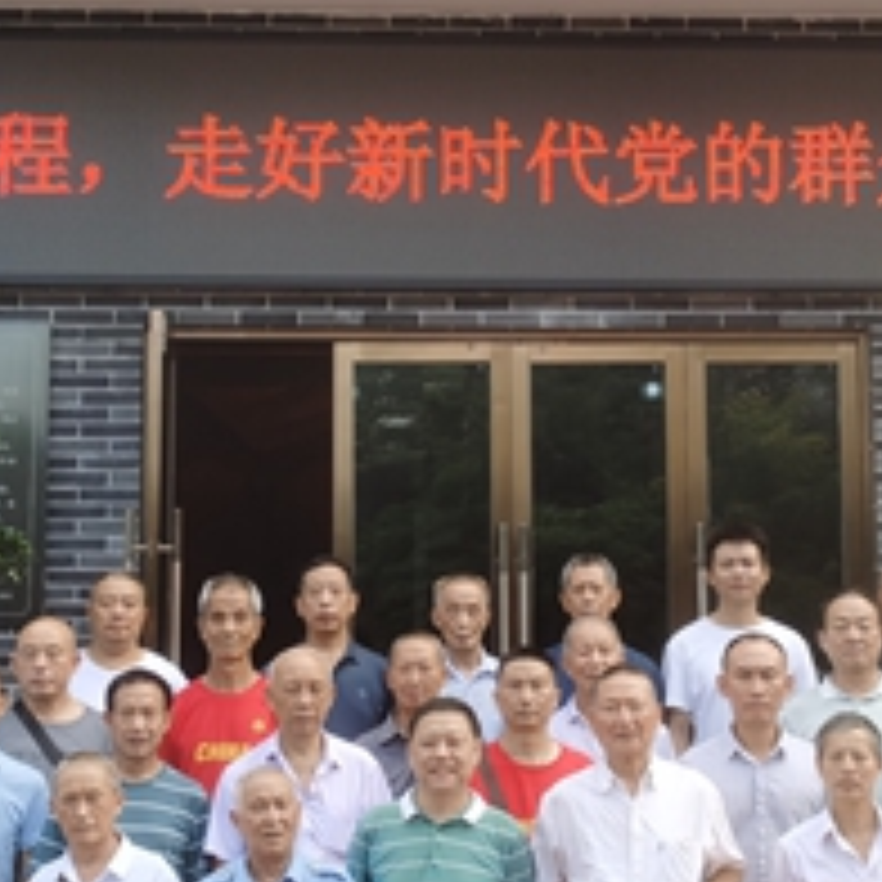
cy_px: 418
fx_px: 2248
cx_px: 544
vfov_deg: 22.2
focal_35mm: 78
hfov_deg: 22.1
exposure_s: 1/748
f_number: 1.6
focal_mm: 5.56
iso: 50
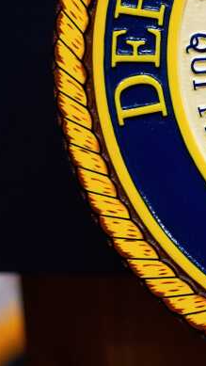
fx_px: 1494
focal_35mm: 154
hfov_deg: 7.6
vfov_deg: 13.9
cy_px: 59
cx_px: 390
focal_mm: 52
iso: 3200
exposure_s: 1/500
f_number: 2.8
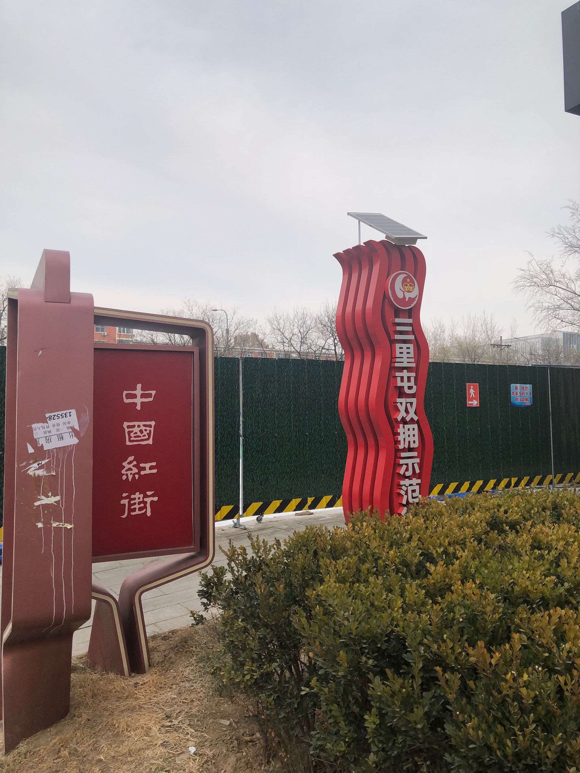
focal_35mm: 28
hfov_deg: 49.8
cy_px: 386
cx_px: 290
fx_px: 625
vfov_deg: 63.4
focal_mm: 3.99
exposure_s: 1/857
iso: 20
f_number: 1.8
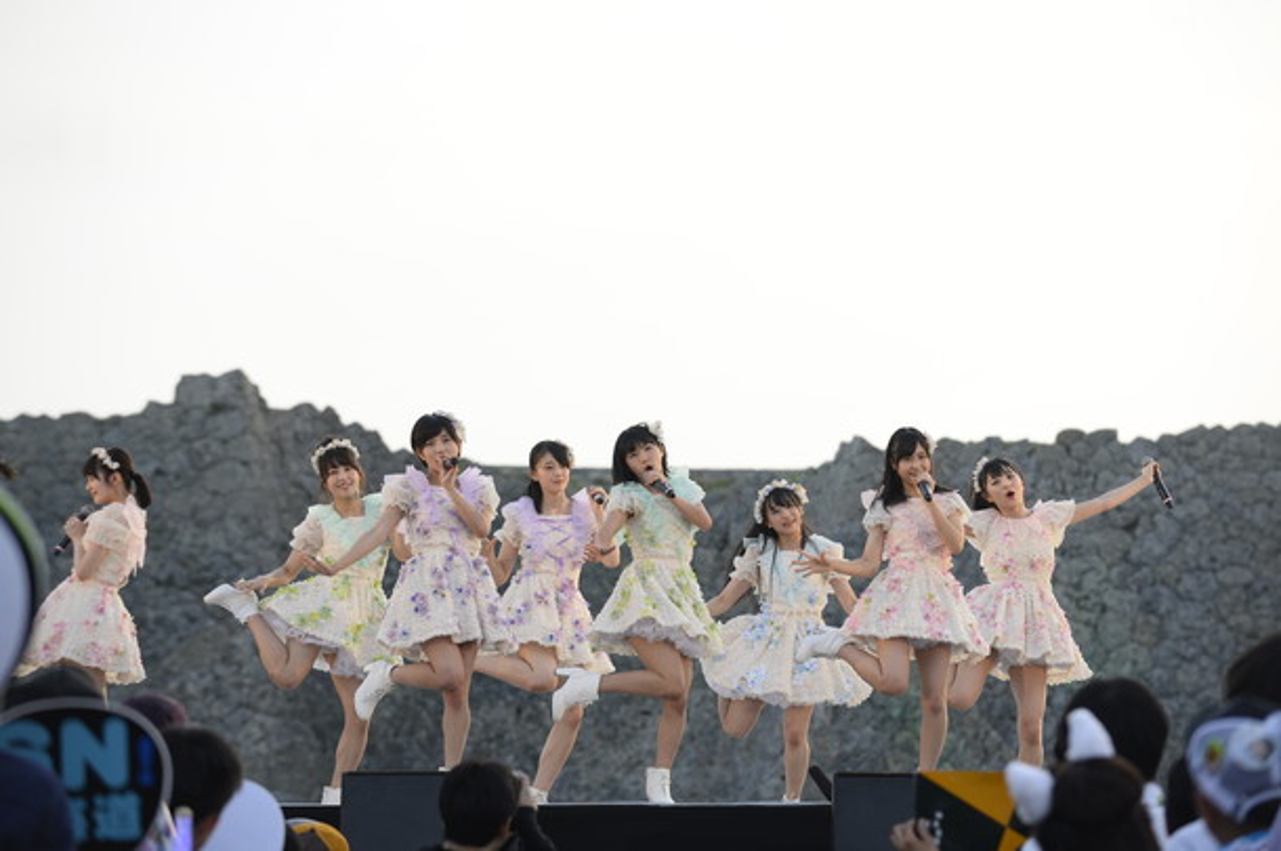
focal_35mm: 180
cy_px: 426
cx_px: 640
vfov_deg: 7.6
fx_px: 6396
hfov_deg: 11.4
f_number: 5.6
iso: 800
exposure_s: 1/1000
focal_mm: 180
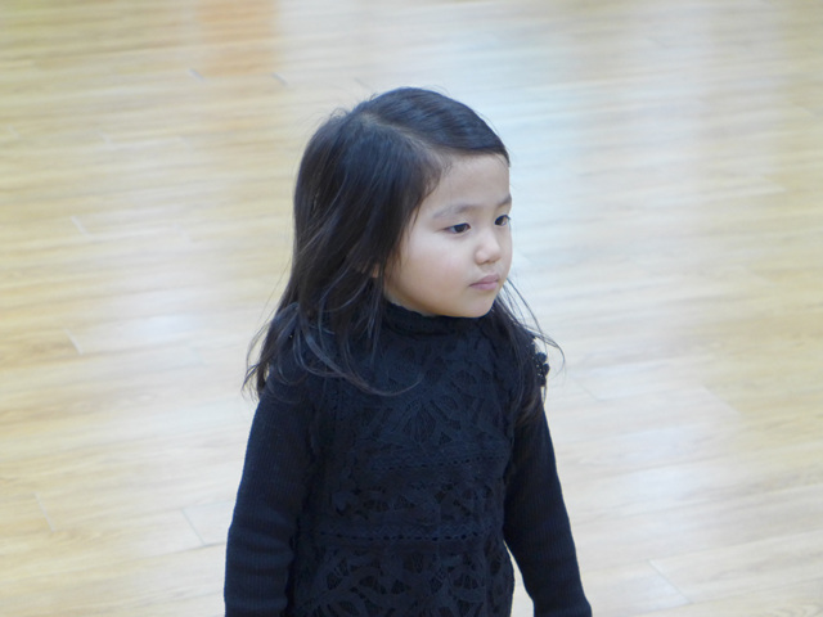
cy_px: 308
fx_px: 2140
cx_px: 412
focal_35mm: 90
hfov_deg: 21.8
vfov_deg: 16.4
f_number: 2.3
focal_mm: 17.7
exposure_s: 1/60
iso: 400
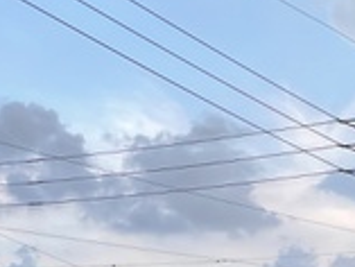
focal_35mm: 116
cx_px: 237
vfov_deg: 12.1
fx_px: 1191
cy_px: 415
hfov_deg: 16.9
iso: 32
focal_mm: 4.2
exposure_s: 1/578
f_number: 1.6
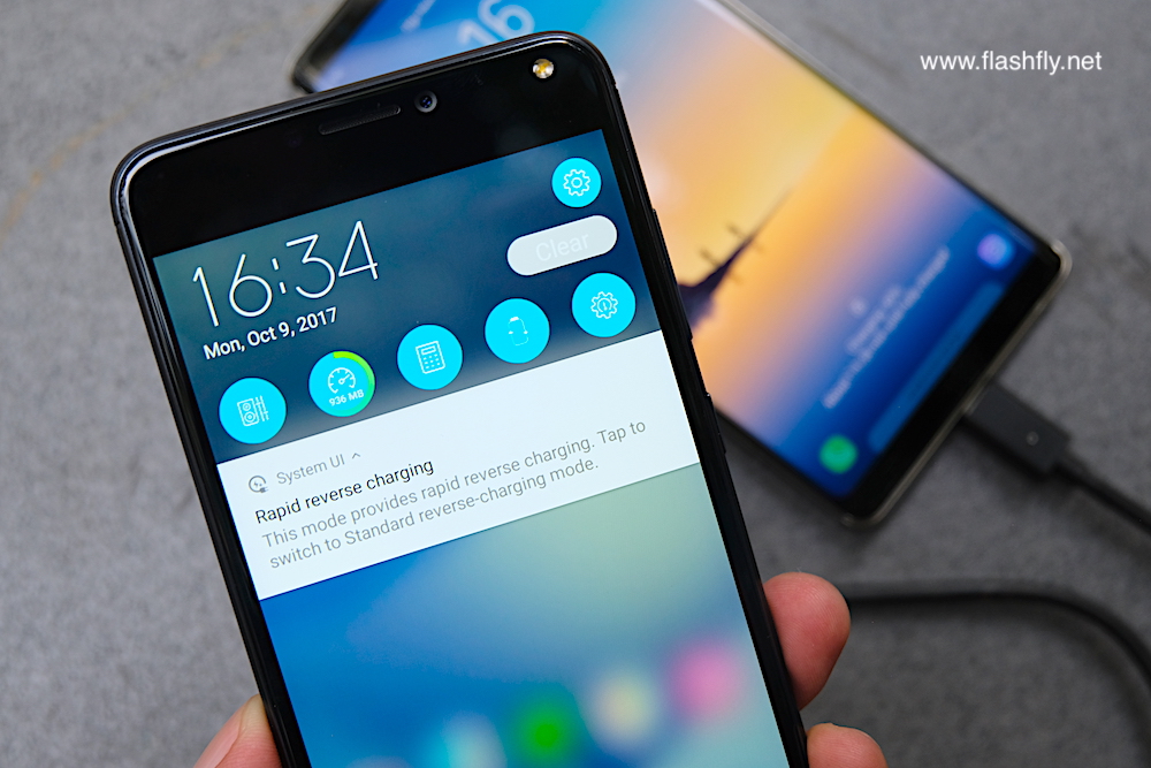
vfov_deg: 28.7
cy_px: 384
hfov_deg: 41.9
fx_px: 1503
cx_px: 576
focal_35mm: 47
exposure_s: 1/60
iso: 500
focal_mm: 31
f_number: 4.7
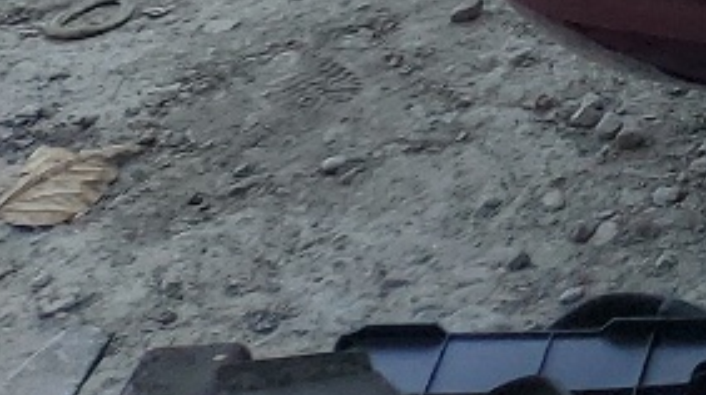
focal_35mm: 161
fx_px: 3011
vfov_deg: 6.7
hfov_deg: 10.6
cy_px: -828
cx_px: 1908
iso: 50
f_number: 1.5
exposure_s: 1/1000
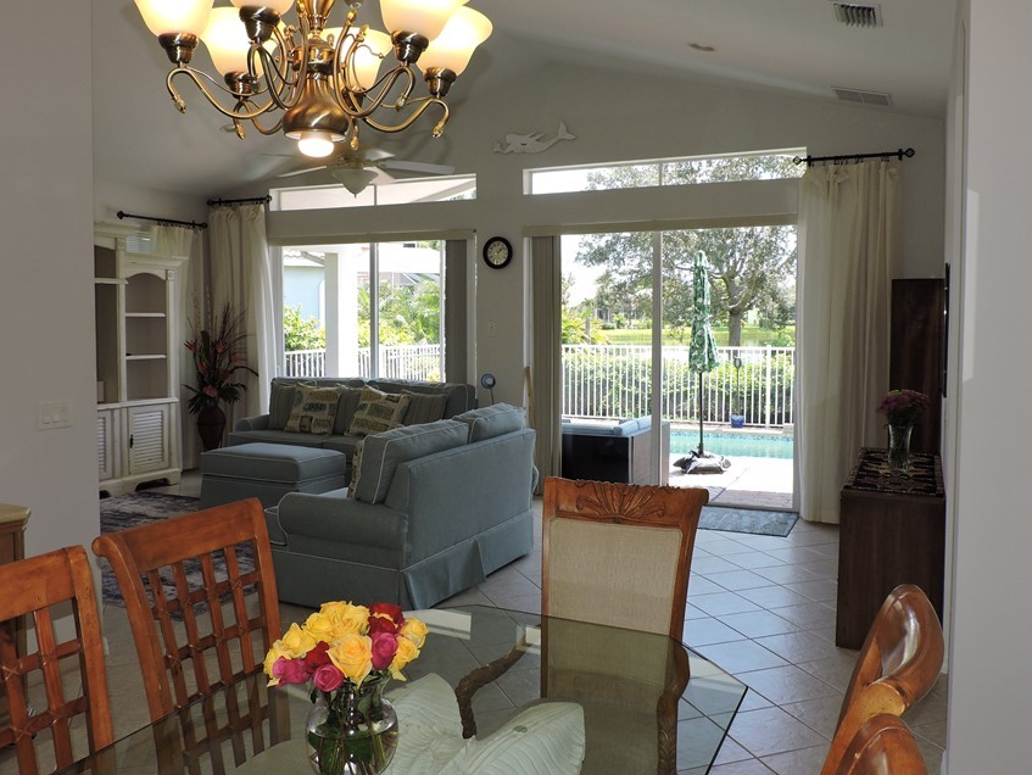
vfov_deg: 48.2
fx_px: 865
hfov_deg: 61.6
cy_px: 358
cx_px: 508
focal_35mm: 29
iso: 100
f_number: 3
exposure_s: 1/80
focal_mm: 4.3
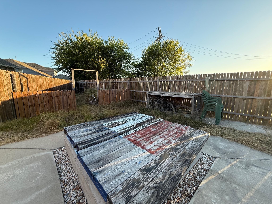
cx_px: 136
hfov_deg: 102.1
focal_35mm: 14
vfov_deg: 85.7
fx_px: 110
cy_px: 102
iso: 64
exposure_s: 1/240
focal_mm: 2.22
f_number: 2.2
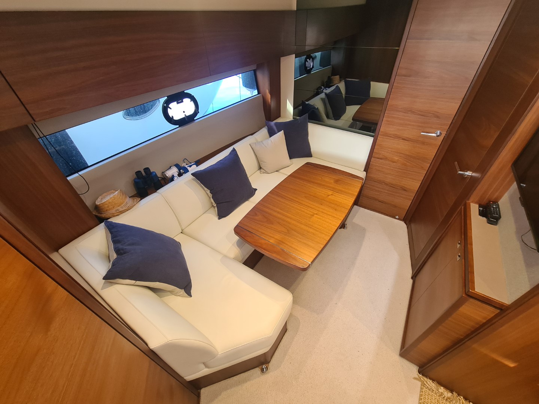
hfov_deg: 106.2
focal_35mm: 13
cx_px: 270
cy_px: 202
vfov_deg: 89.9
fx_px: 202
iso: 200
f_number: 2.2
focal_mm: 2.2
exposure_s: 1/50
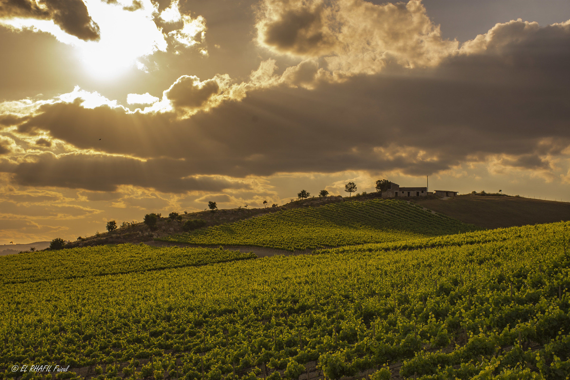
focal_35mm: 72
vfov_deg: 18.9
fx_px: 1140
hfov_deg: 28.1
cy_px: 190
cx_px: 285
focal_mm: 48
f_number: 11
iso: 200
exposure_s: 1/800
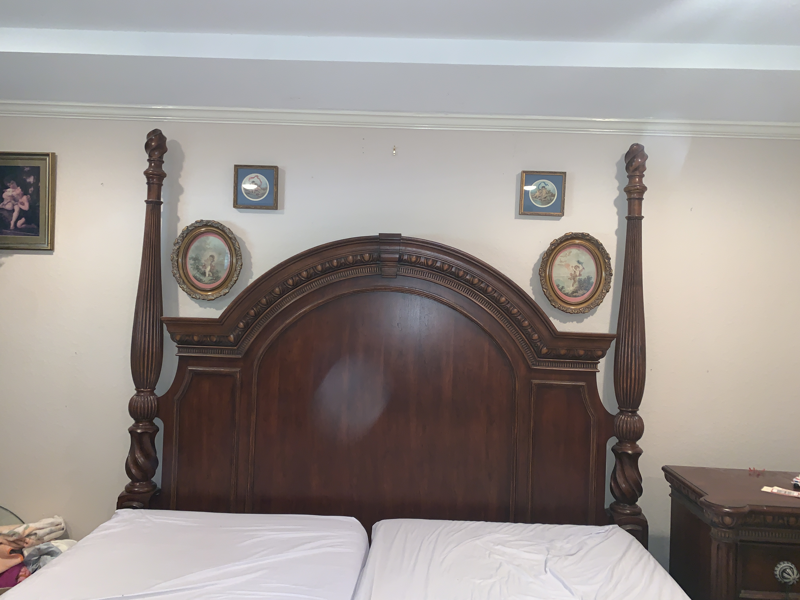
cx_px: 400
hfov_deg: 67.3
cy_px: 300
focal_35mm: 26
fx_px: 601
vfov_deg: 53.1
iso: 80
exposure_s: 1/15
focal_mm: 4.25
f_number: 1.8
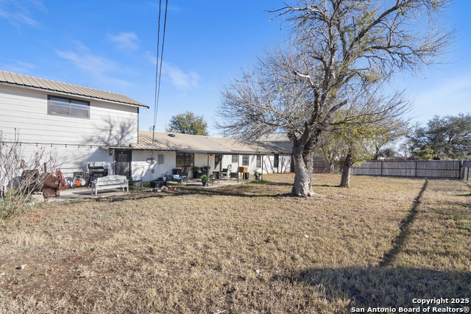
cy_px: 157
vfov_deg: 72.1
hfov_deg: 95.0
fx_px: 216
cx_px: 236
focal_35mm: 16
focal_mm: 11
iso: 100
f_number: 7.1
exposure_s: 1/320
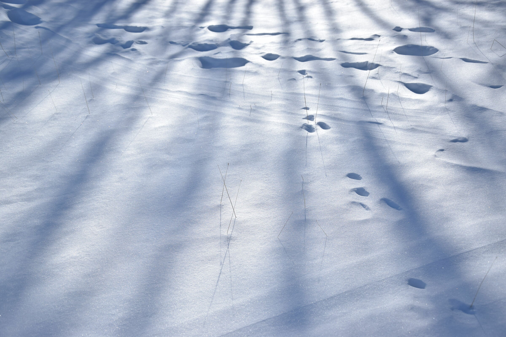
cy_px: 168
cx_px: 253
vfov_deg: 28.1
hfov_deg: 41.1
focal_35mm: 48
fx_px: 675
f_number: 4.5
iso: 200
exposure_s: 1/2000
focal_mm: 32
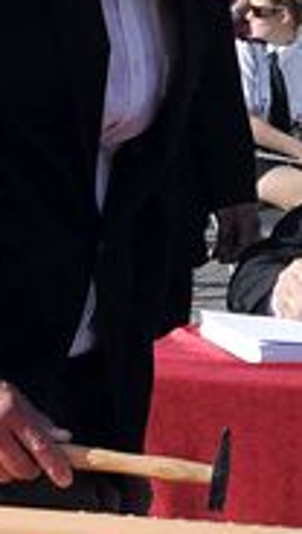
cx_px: 285
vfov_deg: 7.4
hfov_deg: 4.2
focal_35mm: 290
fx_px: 4113
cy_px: 225
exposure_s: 1/500
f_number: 11
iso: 400
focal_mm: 40
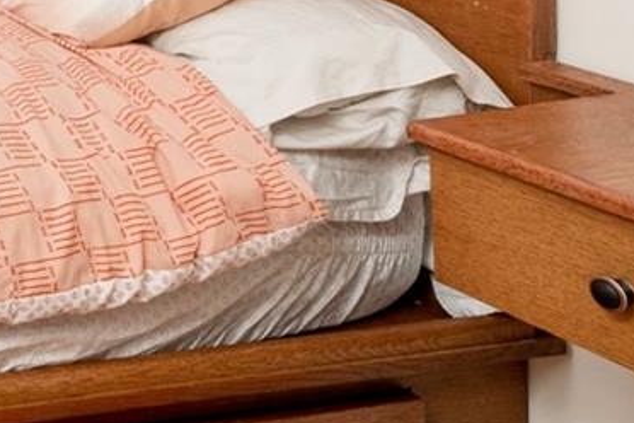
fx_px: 1356
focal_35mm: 77
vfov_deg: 16.6
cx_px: -636
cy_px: -152
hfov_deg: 18.0
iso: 200
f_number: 11
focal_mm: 14
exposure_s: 1/25
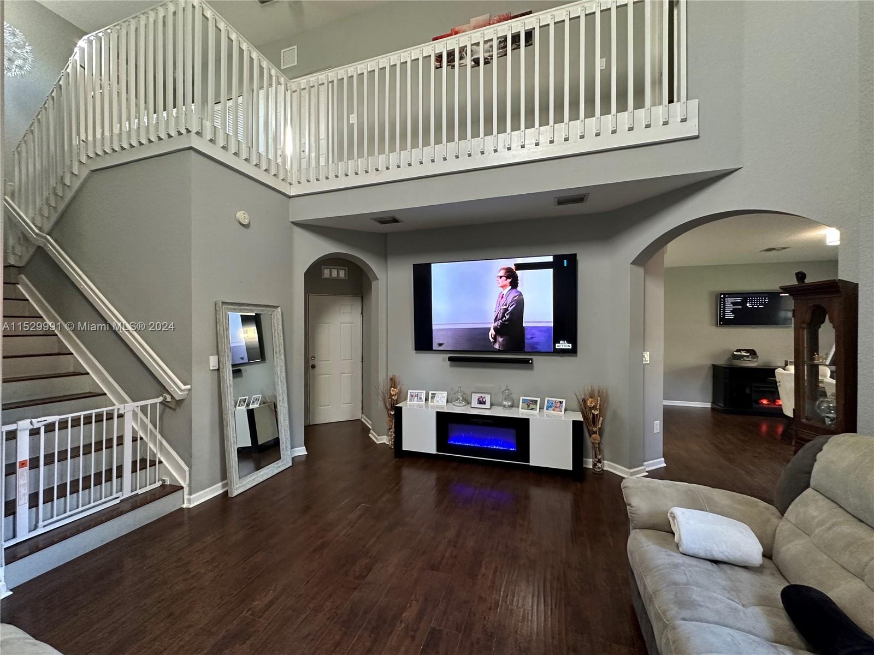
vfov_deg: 85.7
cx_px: 437
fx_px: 353
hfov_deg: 102.1
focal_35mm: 14
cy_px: 328
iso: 320
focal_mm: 2.22
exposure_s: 1/60
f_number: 2.2
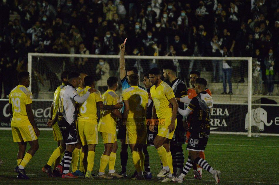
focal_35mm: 450
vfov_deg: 3.1
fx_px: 3485
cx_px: 140
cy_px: 92
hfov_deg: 4.6
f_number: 5.6
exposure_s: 1/320
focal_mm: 300
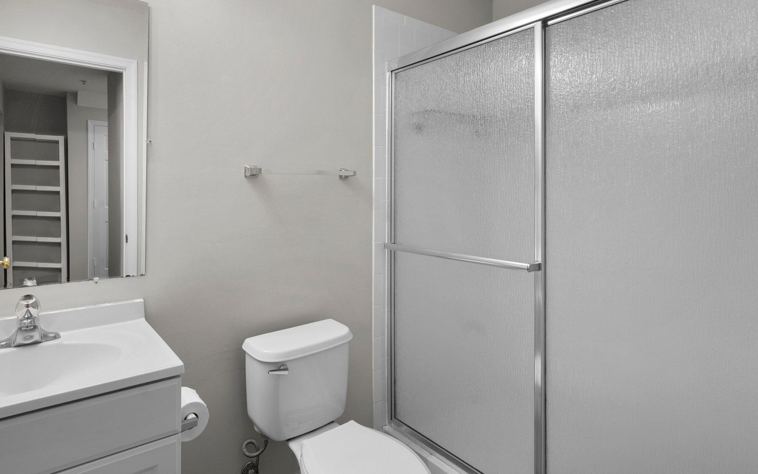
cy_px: 199
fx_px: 393
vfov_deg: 61.9
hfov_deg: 87.5
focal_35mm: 19
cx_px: 327
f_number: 8
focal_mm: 16
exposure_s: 1/5
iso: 250
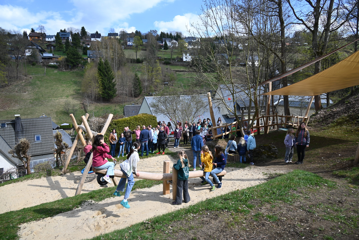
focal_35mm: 24
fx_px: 239
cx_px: 180
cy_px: 120
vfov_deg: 53.1
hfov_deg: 73.7
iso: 100
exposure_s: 1/320
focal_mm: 24
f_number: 6.3
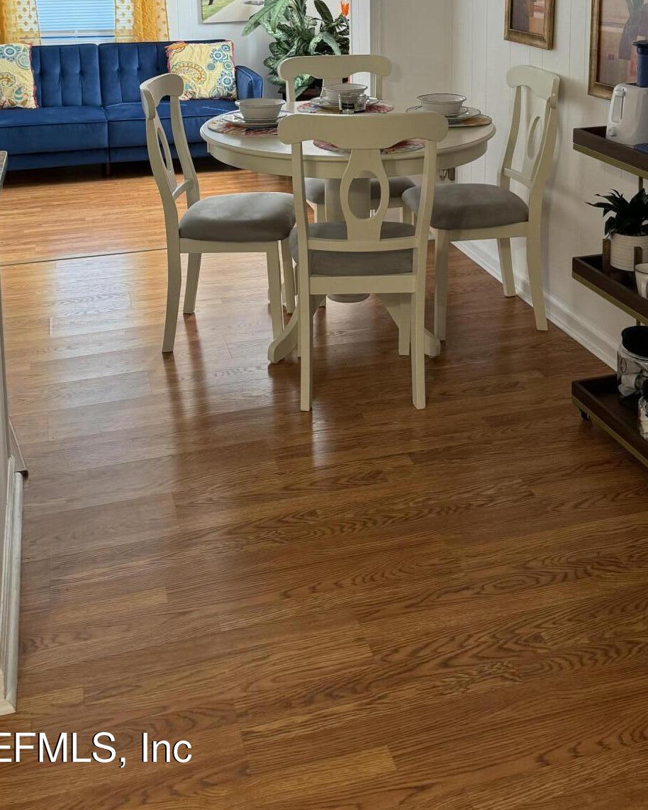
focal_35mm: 41
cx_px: 357
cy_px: 104
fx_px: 983
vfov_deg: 41.7
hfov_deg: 36.4
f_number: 1.78
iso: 200
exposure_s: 1/60
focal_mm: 6.76
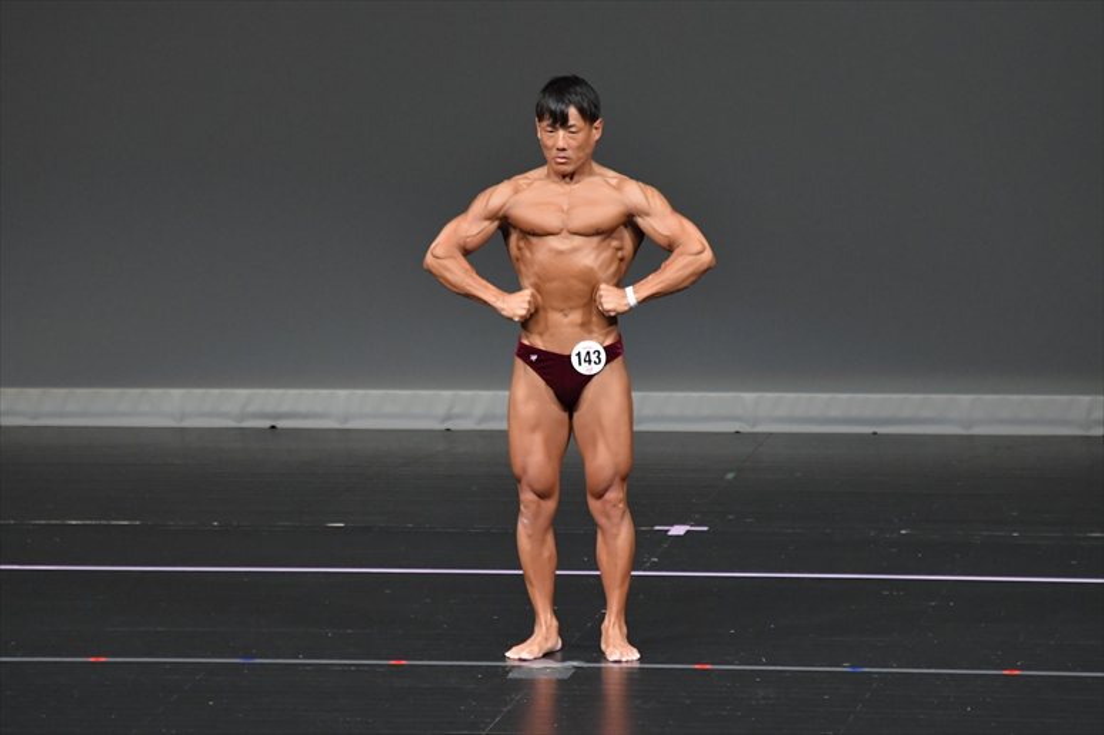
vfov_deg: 4.4
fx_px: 9655
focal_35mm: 315
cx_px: 552
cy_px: 368
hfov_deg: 6.5
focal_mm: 210
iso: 4000
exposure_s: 1/400
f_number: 5.6
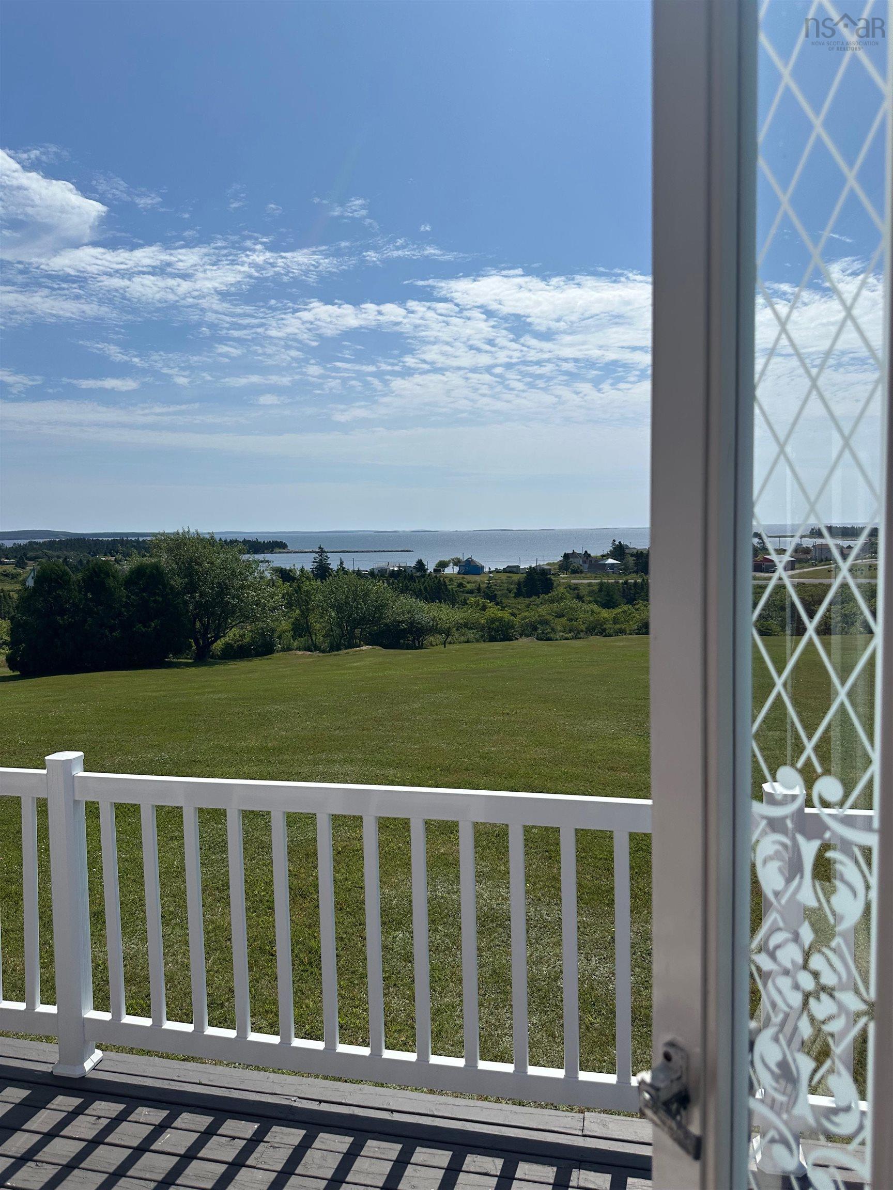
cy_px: 595
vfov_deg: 71.6
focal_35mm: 24
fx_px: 826
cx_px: 446
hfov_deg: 56.8
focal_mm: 6.86
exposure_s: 1/12048
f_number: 1.78
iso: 80
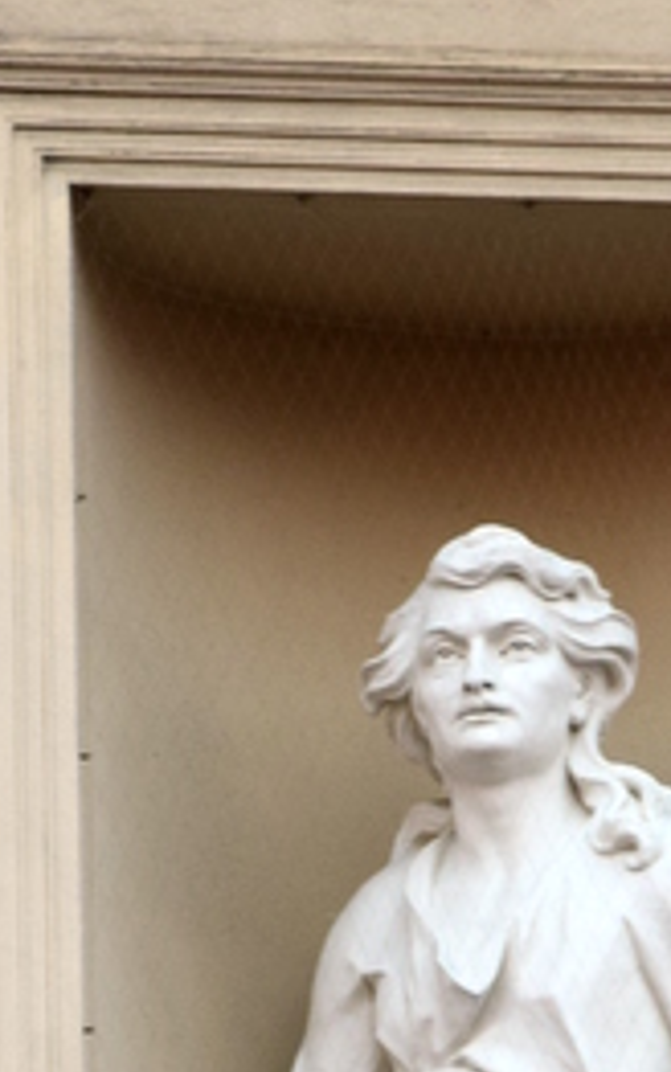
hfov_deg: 2.9
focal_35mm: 457
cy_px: 728
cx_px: 573
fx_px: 13357
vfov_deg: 4.6
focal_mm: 98
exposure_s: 1/60
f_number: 8
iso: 400
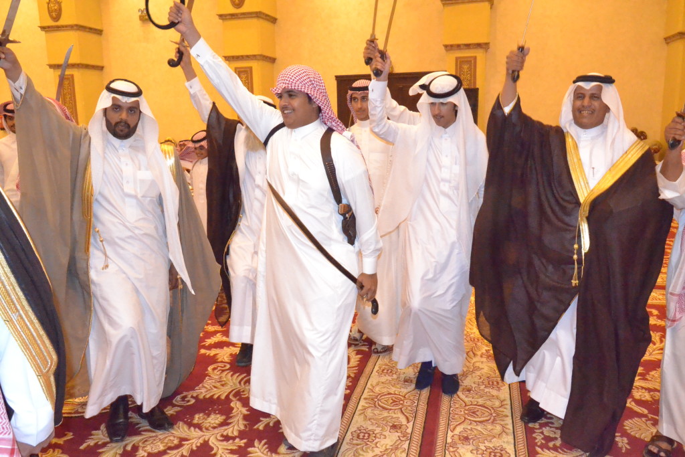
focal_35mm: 27
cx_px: 342
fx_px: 514
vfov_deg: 47.9
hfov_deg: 67.4
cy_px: 228
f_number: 10
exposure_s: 1/100
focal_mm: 18
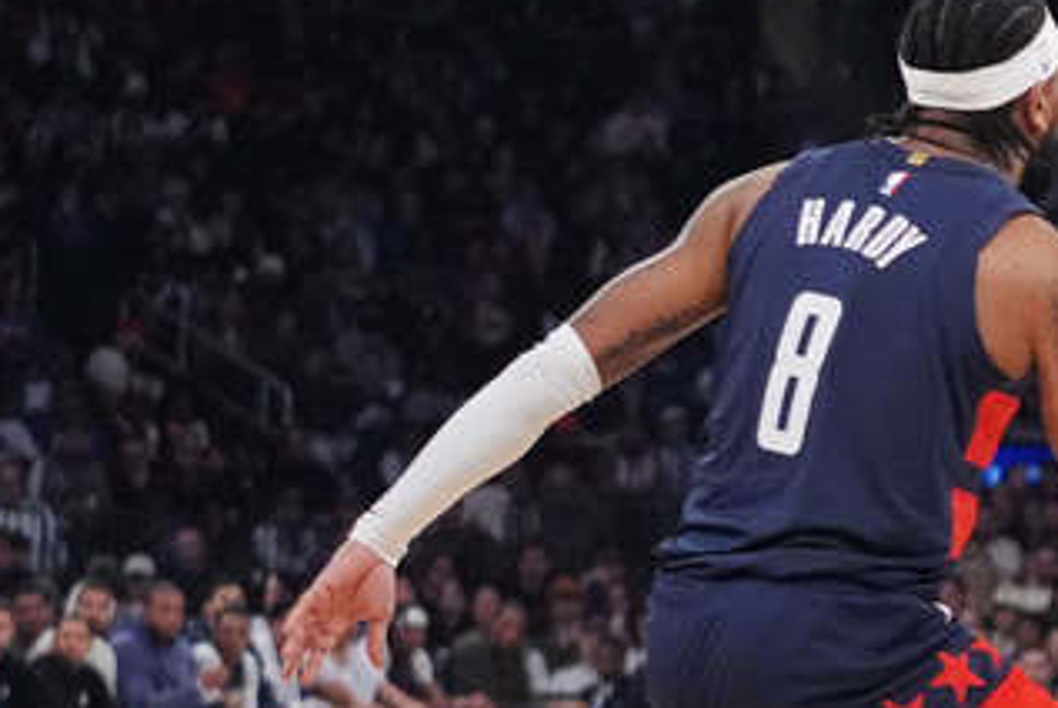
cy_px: 266
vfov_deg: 6.1
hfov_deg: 8.9
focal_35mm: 226
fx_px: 6648
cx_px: 1532
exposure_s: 1/1600
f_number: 3.2
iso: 5000
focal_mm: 70
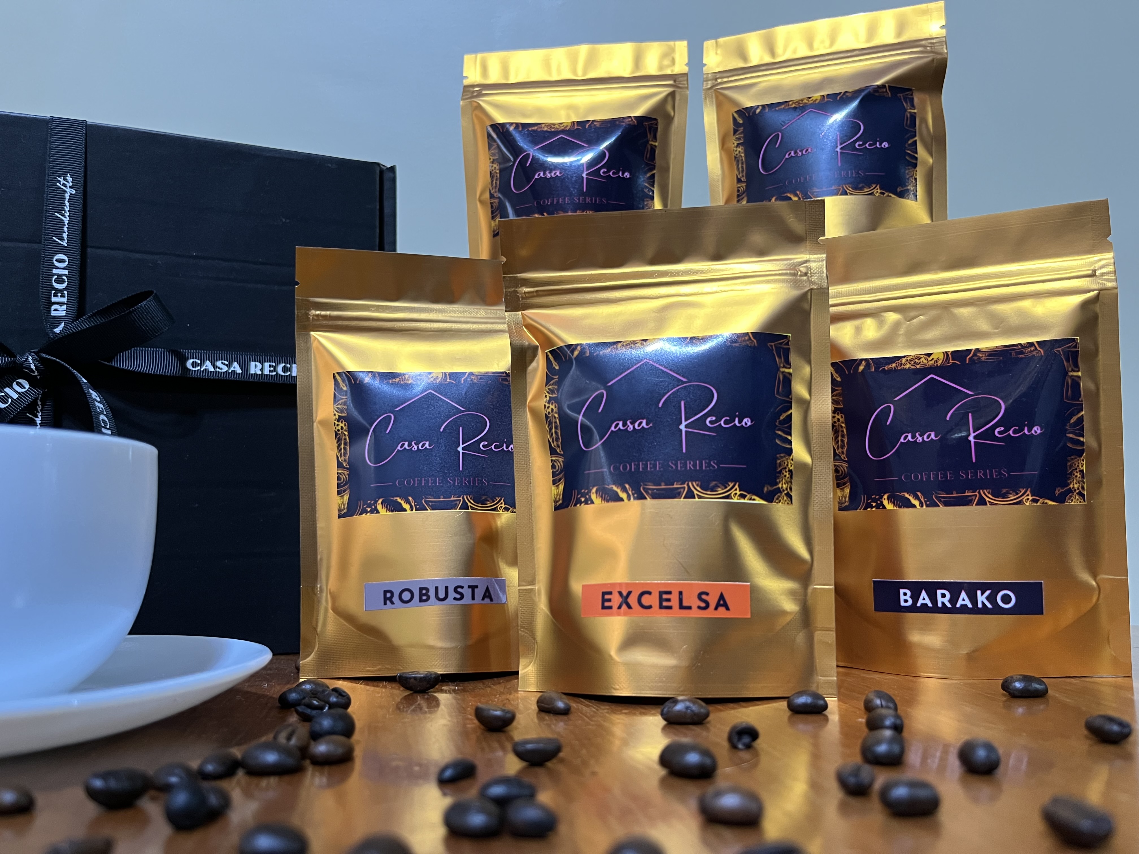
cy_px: 427
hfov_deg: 67.3
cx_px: 570
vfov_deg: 53.1
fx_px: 856
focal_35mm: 26
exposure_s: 1/30
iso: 500
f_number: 1.6
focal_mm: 5.1
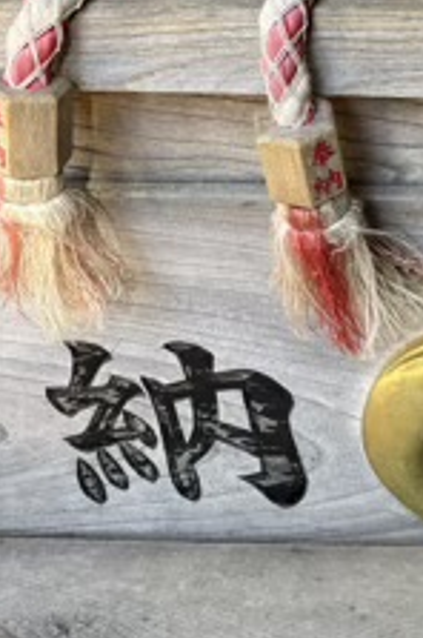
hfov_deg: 14.7
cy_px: 253
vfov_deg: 23.9
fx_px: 1503
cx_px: 675
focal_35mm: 85
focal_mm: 5.96
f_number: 1.6
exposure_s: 1/184
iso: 40
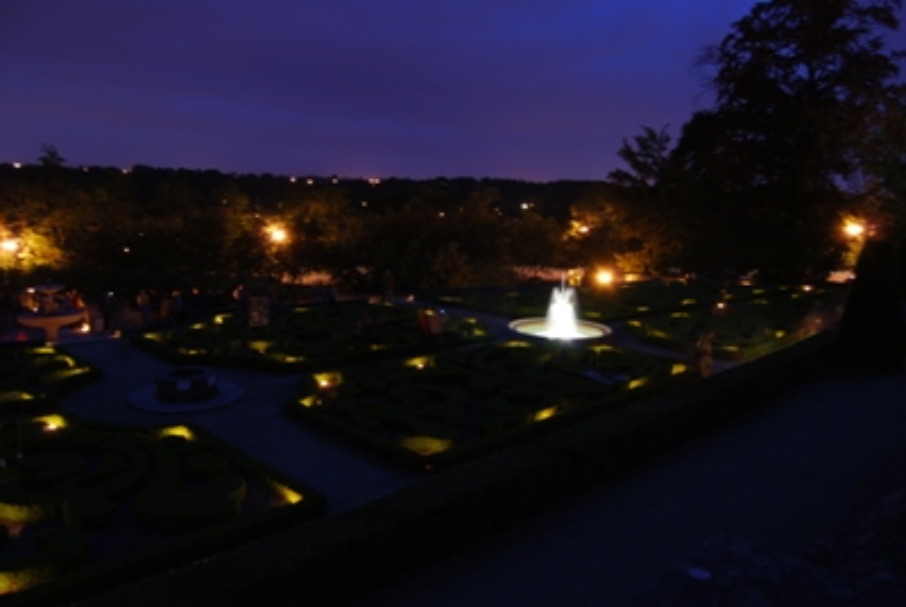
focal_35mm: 27
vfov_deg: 48.1
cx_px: 453
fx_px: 680
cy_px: 304
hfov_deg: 67.3
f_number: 5.6
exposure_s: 10
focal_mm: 18
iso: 100
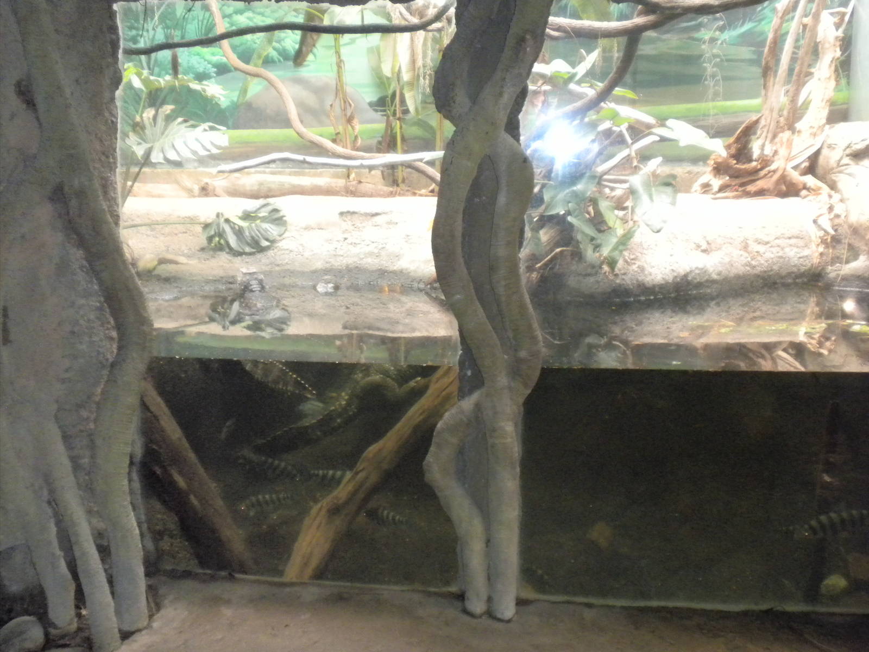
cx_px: 434
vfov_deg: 38.7
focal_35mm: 37
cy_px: 326
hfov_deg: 50.1
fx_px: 929
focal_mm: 6.6
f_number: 3.5
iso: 400
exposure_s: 1/42.6
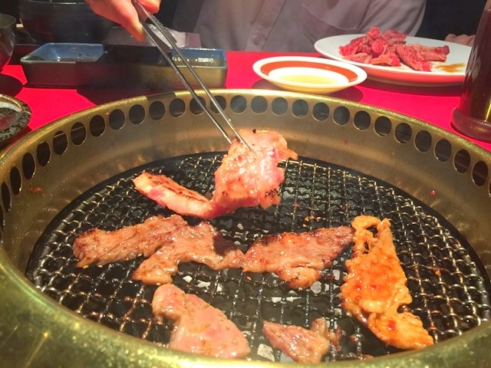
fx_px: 411
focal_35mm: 29
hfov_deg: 61.7
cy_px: 184
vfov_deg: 48.2
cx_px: 246
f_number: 2.2
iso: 100
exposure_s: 1/15
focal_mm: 4.15
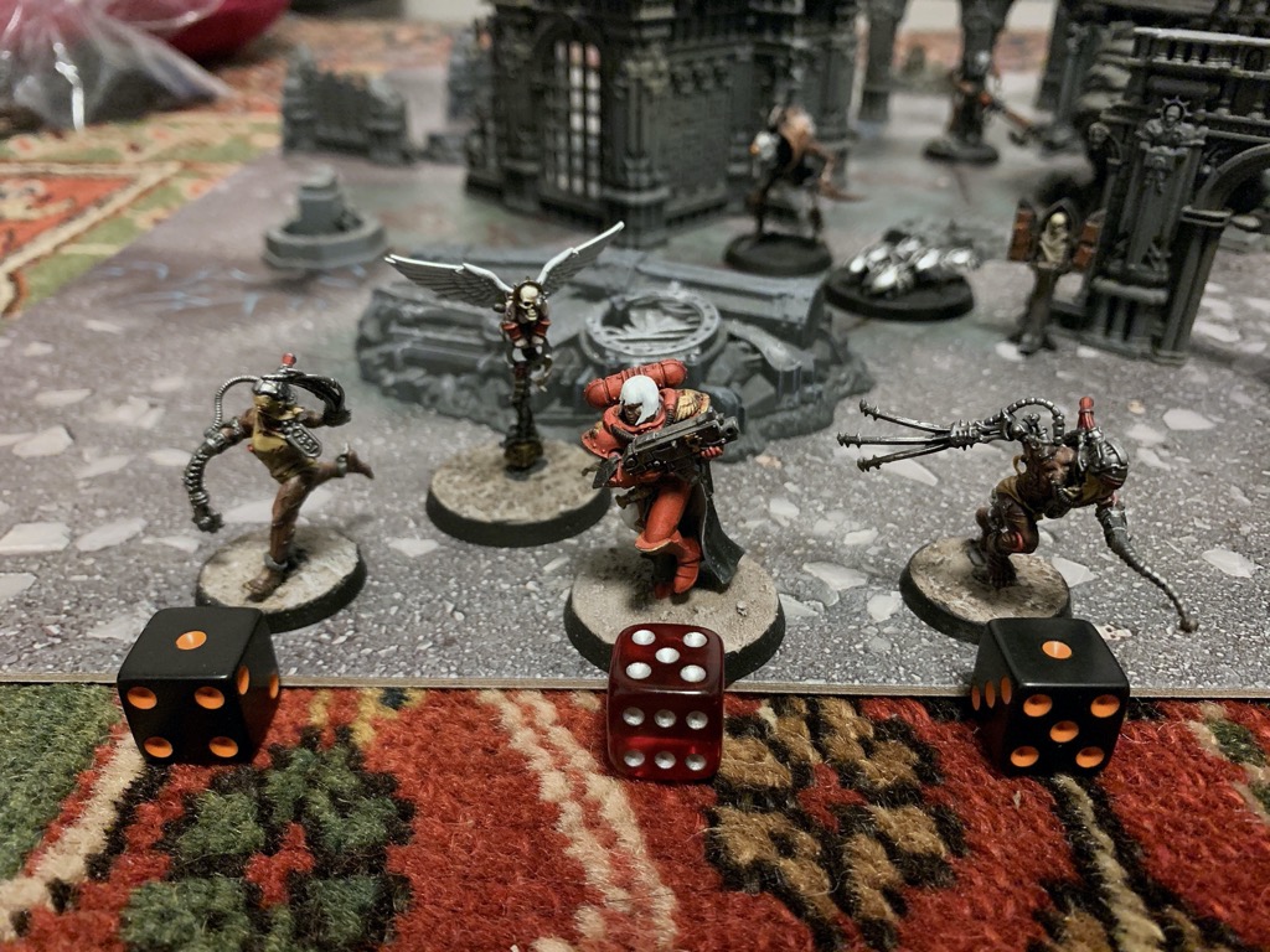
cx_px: 635
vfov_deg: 53.1
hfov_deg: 67.3
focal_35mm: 26
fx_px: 954
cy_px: 476
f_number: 1.8
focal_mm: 4.25
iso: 640
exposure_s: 1/30
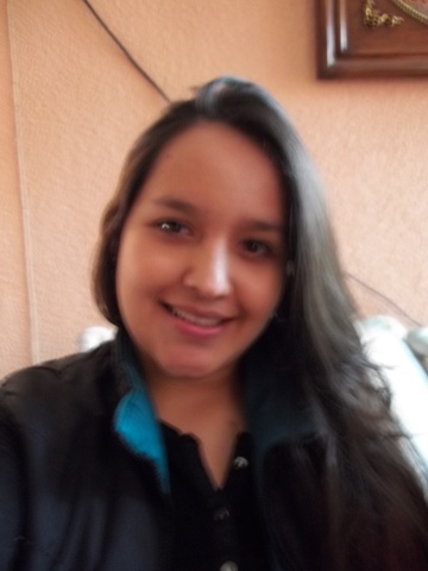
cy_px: 286
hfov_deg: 44.2
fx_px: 528
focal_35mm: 32
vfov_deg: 56.8
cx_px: 214
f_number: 2.9
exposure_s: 1/8
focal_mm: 5.7
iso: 247
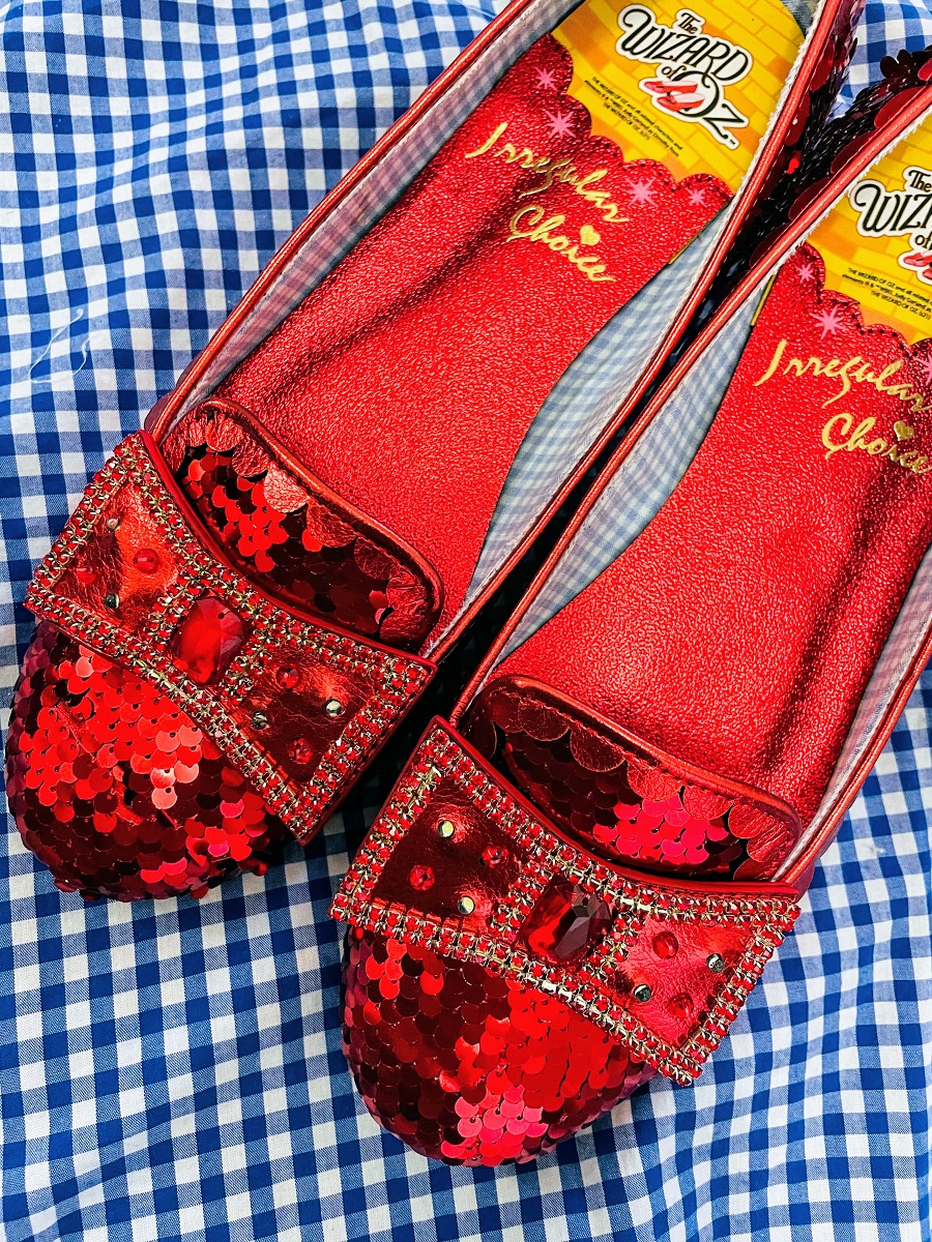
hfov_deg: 53.1
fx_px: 933
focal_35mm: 26
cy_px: 621
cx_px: 466
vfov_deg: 67.3
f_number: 1.6
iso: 400
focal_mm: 4.2
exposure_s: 1/50
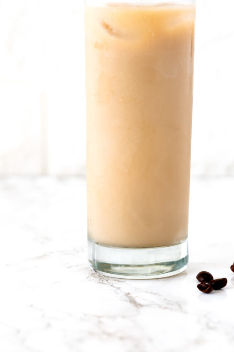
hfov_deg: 12.7
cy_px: 147
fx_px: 1054
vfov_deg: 18.9
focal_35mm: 108
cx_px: 139
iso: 200
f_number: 5.6
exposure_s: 1/250
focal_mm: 85
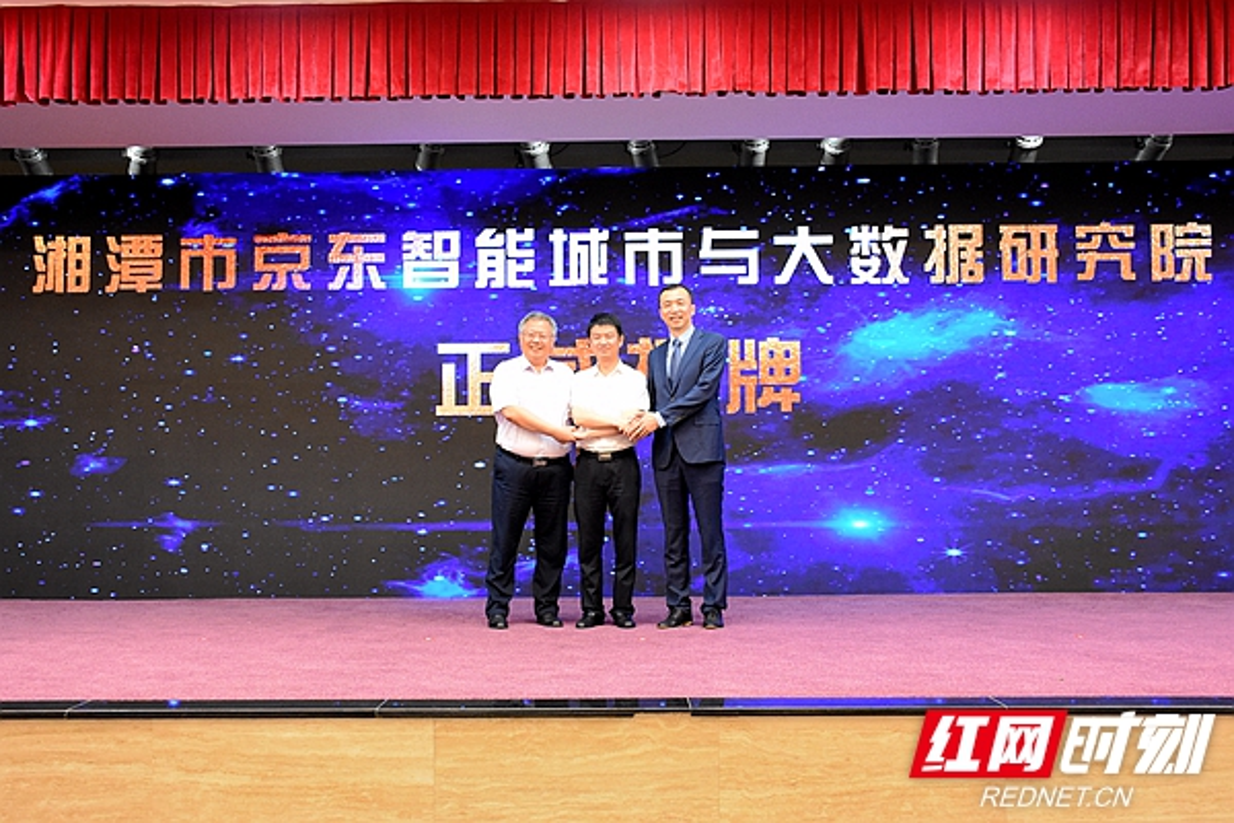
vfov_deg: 38.4
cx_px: 617
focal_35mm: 34
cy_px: 412
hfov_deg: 55.1
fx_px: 1182
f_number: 5.6
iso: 3600
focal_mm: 23
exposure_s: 1/100
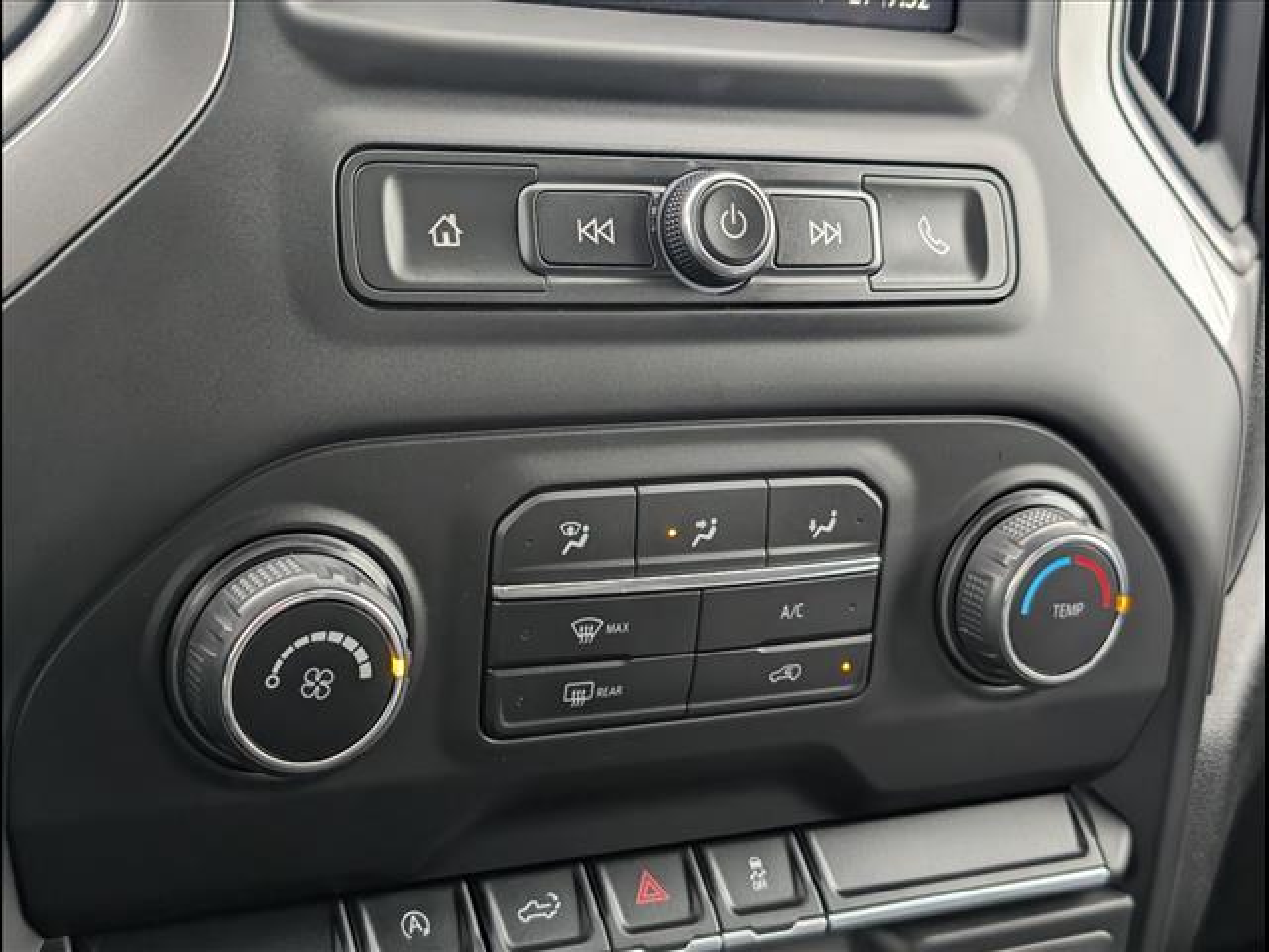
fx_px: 1796
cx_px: 634
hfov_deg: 38.9
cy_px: 476
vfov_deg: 29.7
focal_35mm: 49
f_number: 1.68
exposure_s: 1/99
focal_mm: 6.9
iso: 188
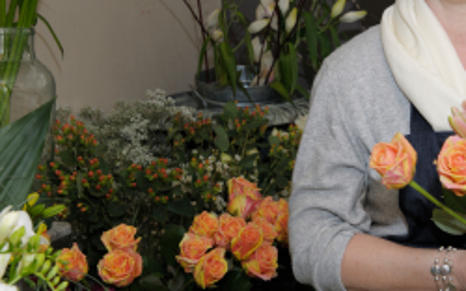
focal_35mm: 83
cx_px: 308
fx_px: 1054
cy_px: 80
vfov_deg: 15.7
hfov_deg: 24.8
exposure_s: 1/50
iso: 320
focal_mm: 48
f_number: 6.3
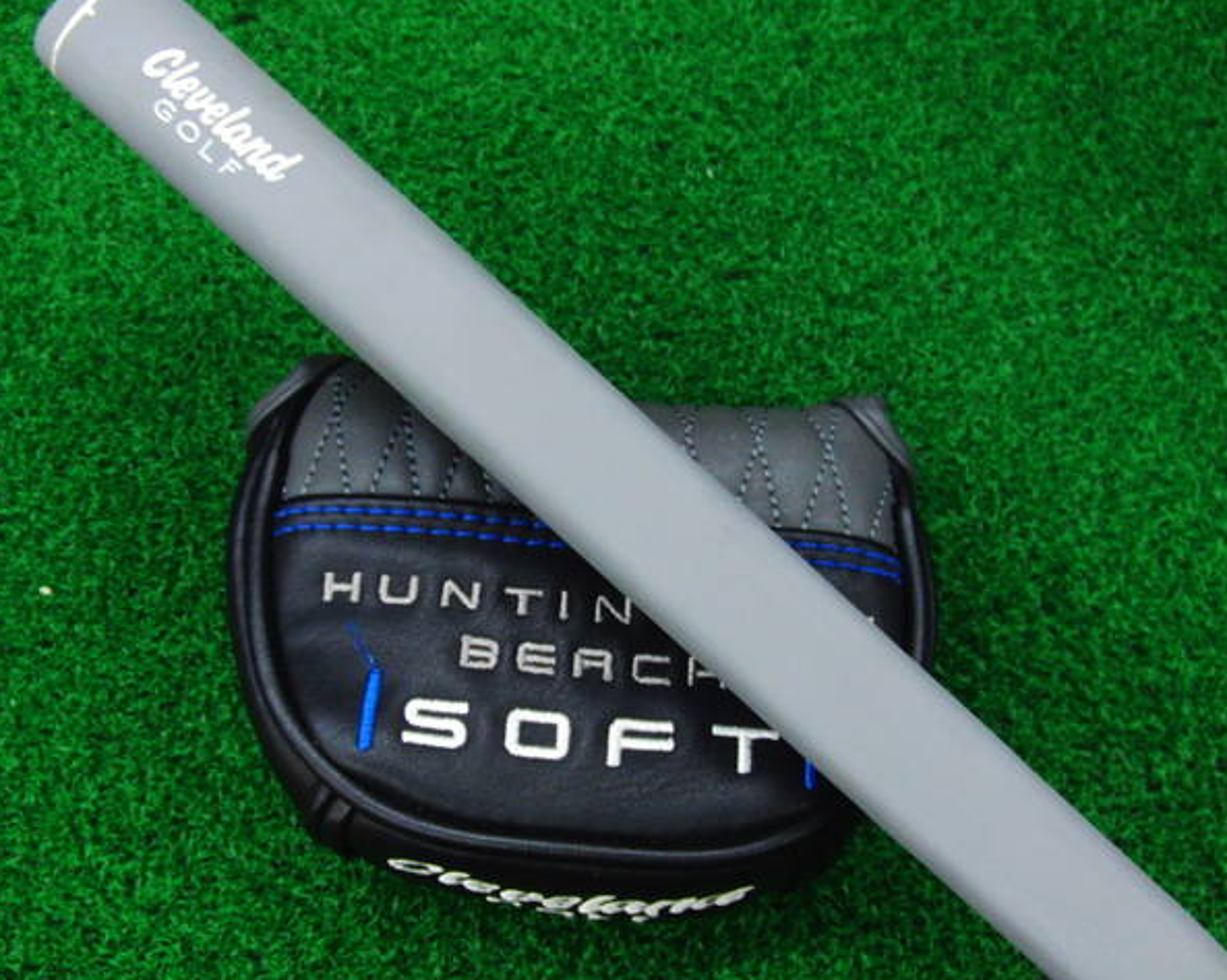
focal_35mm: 39
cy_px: 492
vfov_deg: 38.2
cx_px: 569
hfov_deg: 46.8
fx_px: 1416
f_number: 3.6
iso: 400
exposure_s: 1/40
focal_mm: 6.42
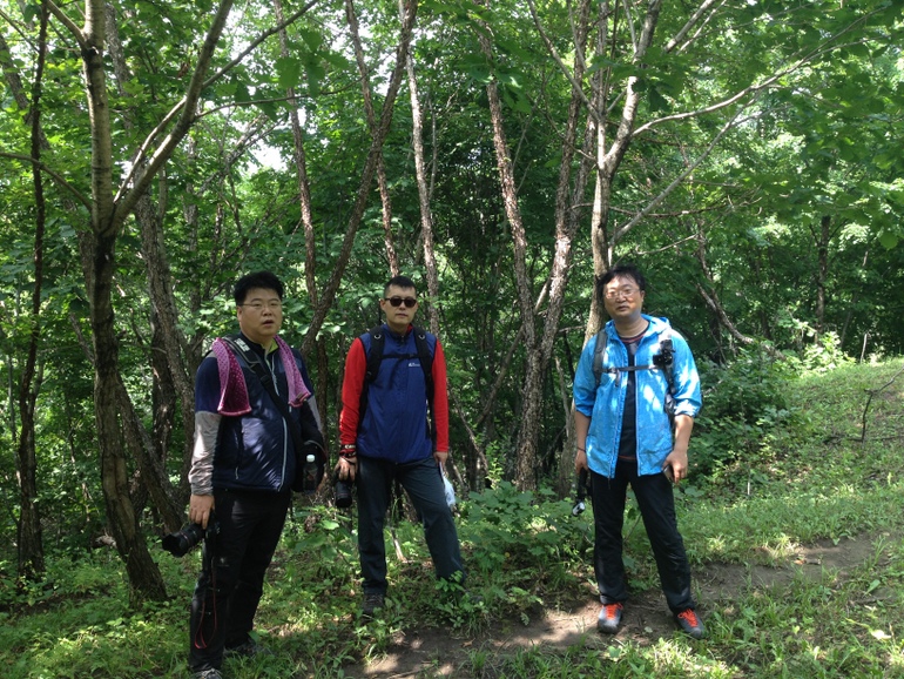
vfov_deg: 40.7
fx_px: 914
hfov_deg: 52.6
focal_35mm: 35
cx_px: 452
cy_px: 340
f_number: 2.4
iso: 50
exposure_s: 1/121
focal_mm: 4.28
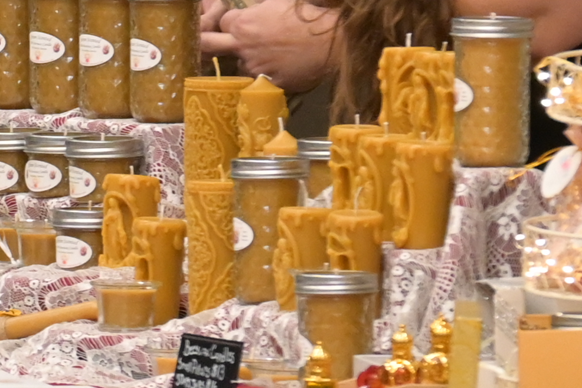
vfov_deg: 1.7
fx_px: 13140
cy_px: 21
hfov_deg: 2.5
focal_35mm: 813
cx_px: -565
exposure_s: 1/60
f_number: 5
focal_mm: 96
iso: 2200
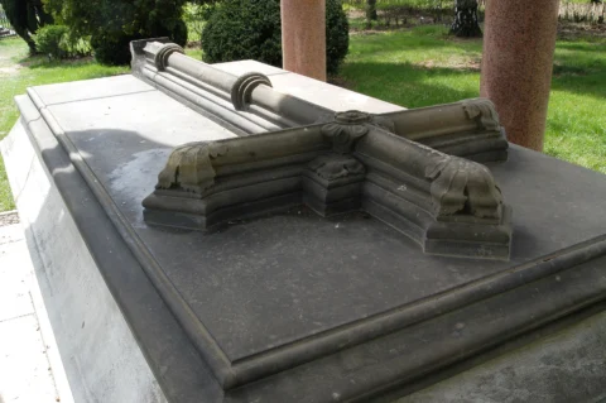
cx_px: 303
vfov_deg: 36.8
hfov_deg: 53.2
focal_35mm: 36
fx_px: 605
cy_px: 202
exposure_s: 1/20
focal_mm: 24
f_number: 16
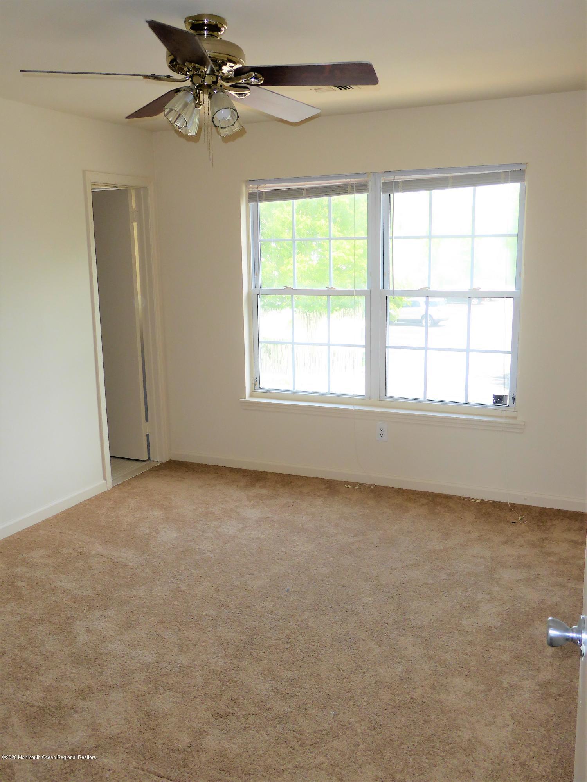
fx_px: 701
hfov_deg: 45.4
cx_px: 294
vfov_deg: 58.4
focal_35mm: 31
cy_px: 391
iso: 100
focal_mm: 5.4
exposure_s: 1/80
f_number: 3.5
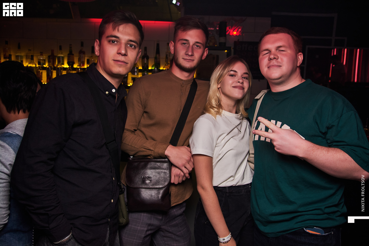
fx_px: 307
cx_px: 184
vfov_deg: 43.5
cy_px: 123
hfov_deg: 62.0
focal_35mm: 30
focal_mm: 20
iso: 800
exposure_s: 1/160
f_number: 2.8
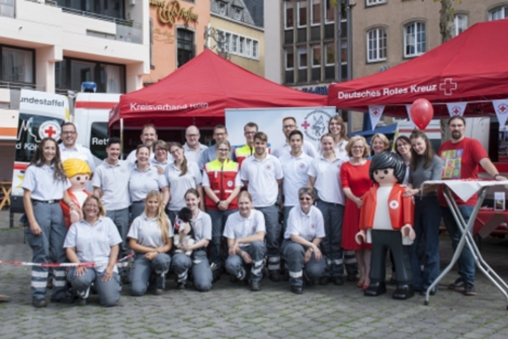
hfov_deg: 42.3
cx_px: 254
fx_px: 656
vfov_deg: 29.0
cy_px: 170
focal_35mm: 46
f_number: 7.1
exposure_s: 1/200
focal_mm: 31
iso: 100
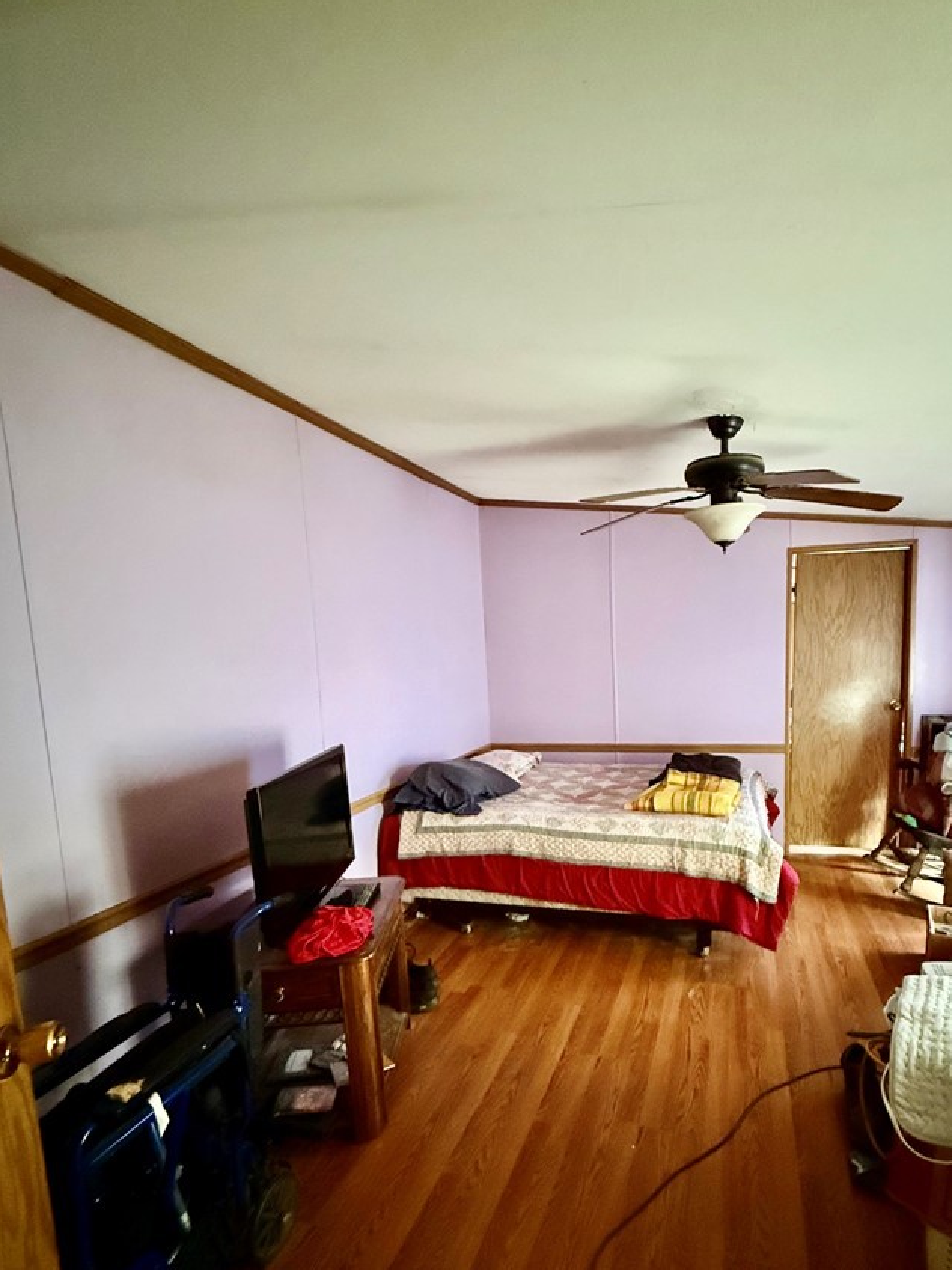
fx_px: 624
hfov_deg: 74.2
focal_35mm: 17
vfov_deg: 90.4
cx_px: 551
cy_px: 728
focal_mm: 2.22
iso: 1600
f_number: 2.2
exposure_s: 1/30
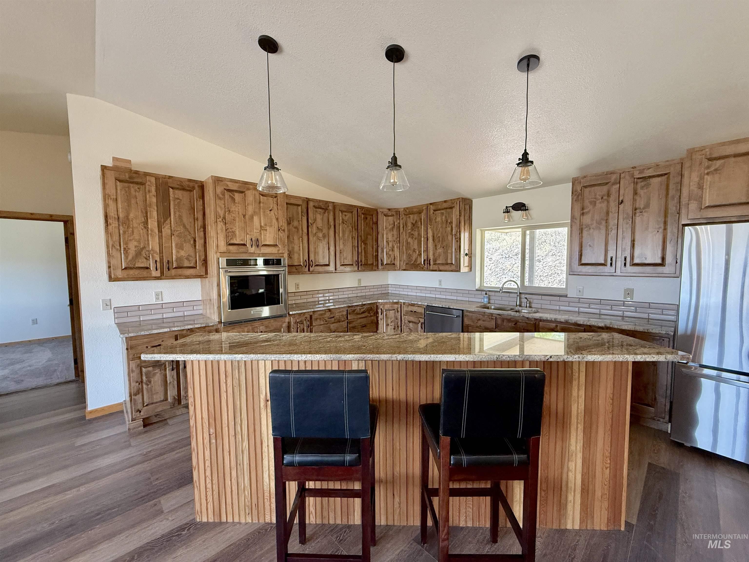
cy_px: 281
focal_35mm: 14
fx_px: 303
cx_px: 374
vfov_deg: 85.7
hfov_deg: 102.1
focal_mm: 2.22
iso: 320
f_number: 2.2
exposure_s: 1/120
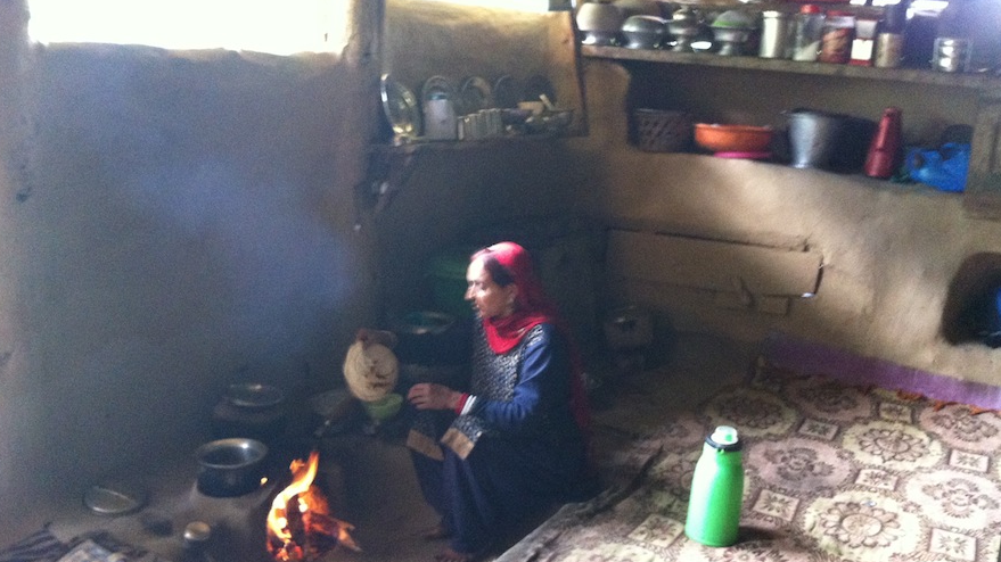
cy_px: 306
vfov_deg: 30.4
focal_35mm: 39
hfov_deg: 51.6
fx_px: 1035
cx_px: 498
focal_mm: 3.85
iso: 500
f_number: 2.8
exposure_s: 1/15
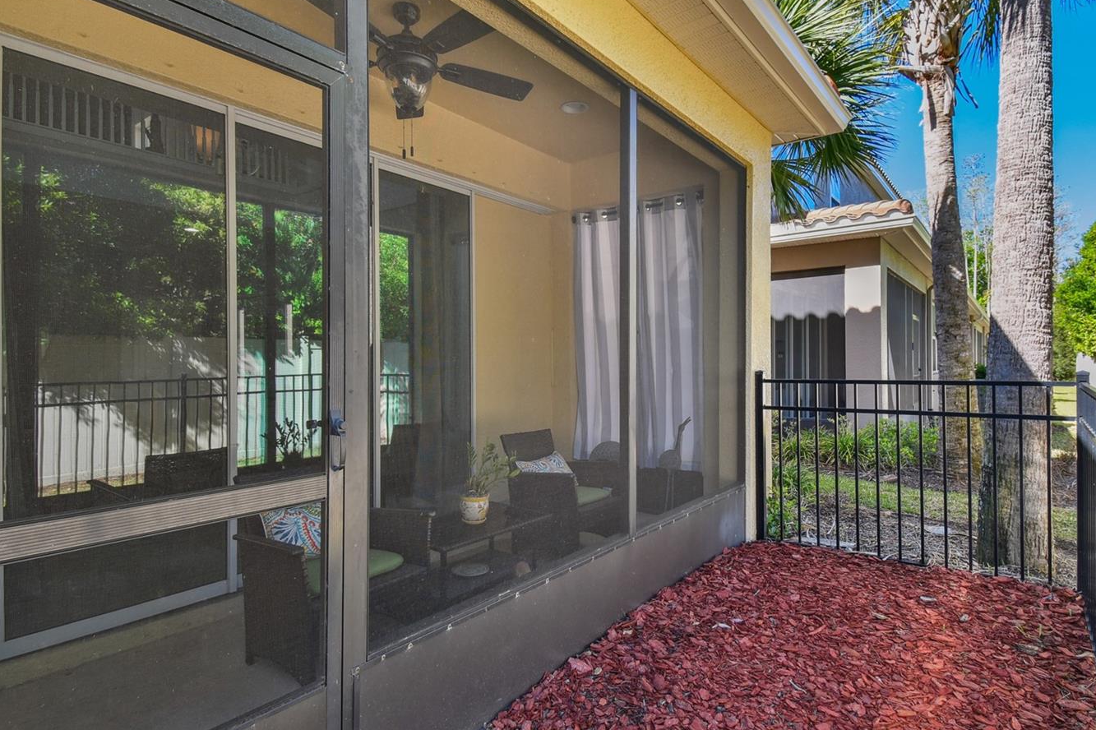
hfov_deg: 90.0
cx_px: 538
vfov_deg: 67.3
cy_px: 353
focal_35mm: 18
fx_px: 548
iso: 100
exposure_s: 1/10
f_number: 7.1
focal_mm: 10
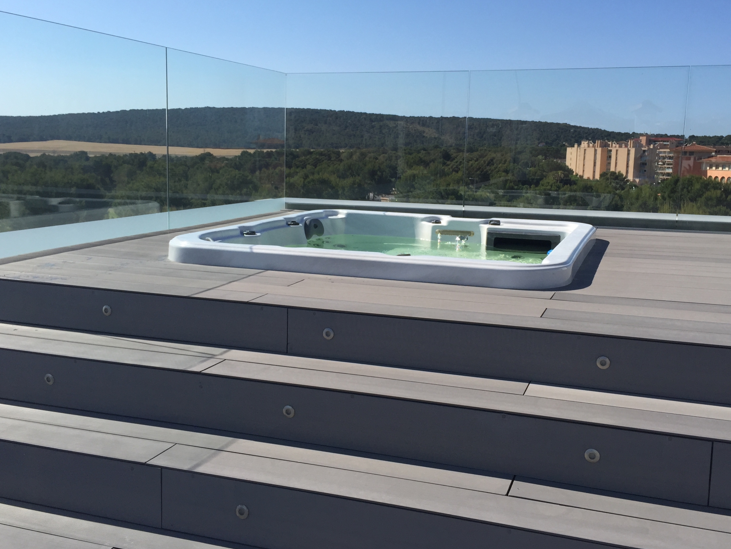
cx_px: 409
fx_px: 718
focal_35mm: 34
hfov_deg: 53.8
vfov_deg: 41.7
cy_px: 248
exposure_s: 1/2639
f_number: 2.2
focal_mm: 4.15
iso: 32
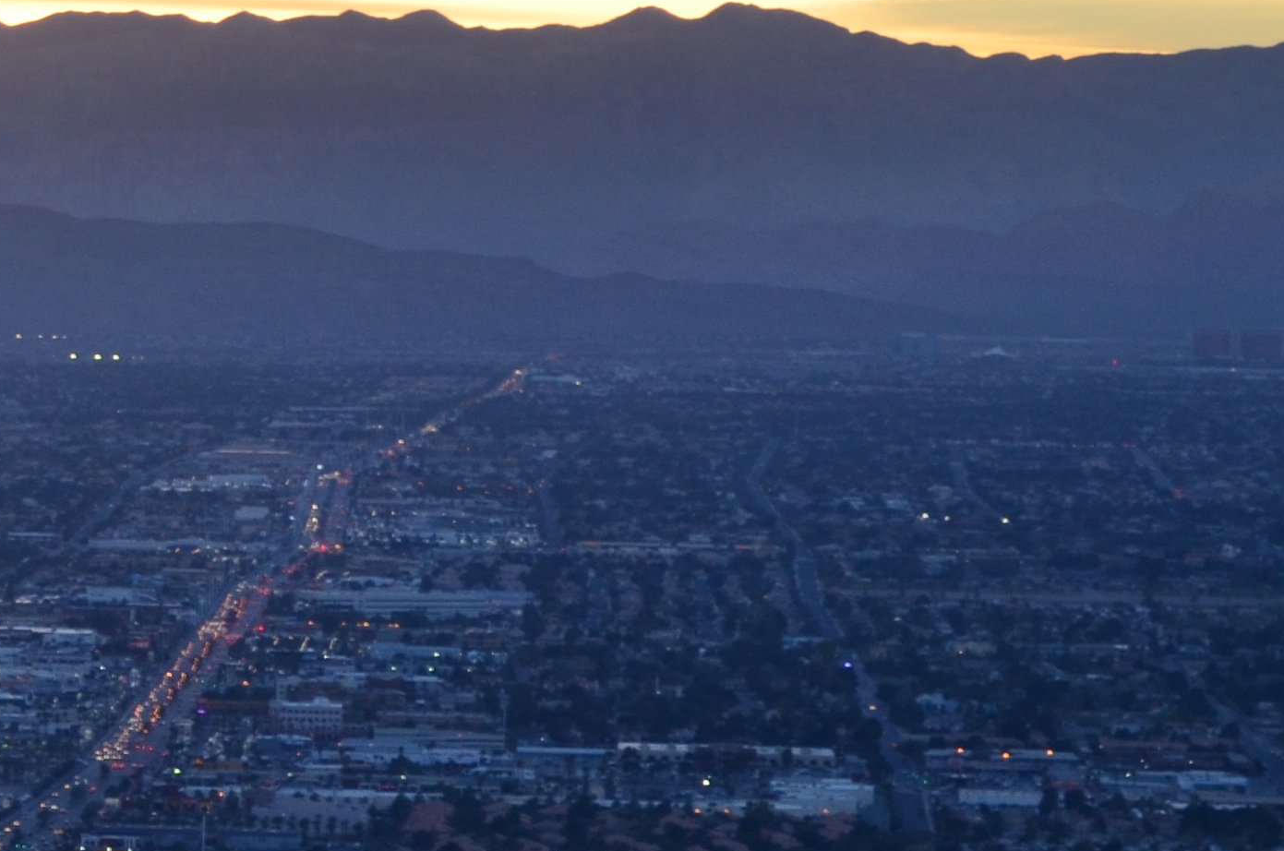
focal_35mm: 255
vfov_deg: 5.4
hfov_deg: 7.9
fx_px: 9078
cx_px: -767
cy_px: 525
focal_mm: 48
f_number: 6.3
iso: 200
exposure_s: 1/160
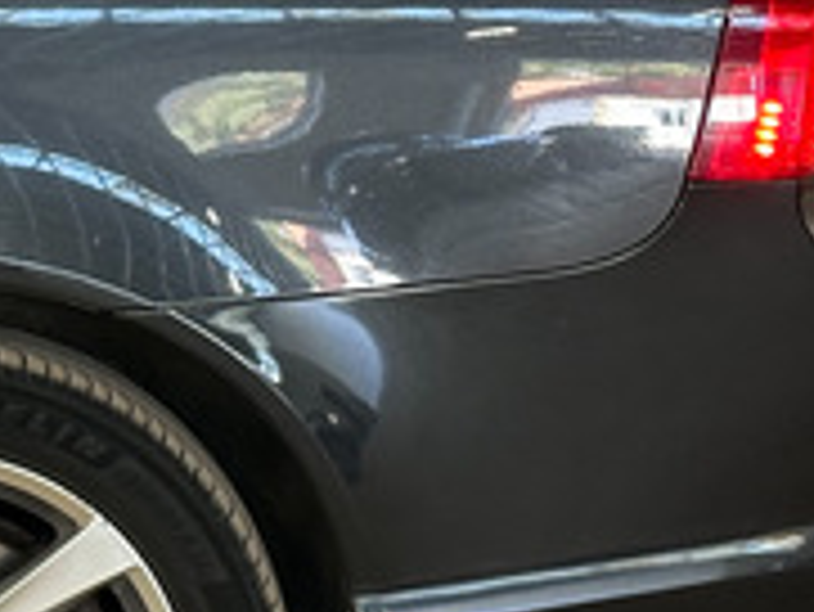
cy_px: 45
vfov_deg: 8.6
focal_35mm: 172
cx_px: -238
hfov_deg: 11.2
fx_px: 4047
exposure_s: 1/50
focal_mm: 6.86
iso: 160
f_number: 1.8
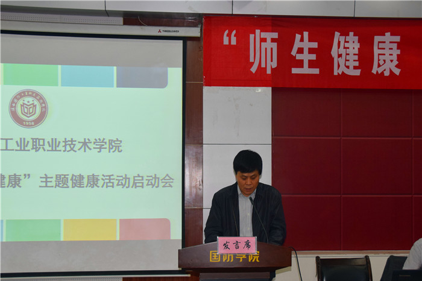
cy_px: 140
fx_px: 510
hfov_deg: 45.0
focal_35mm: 44
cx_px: 211
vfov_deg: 30.8
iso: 800
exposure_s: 1/125
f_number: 5.6
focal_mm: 29
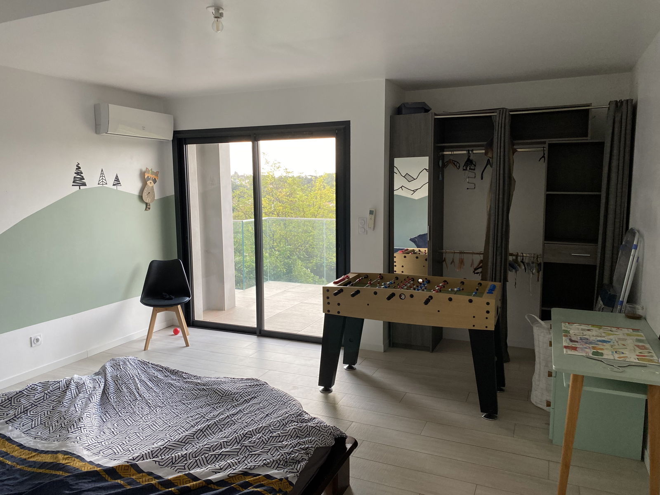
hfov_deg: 67.3
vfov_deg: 53.1
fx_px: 496
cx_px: 330
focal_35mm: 26
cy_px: 248
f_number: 1.8
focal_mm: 4.25
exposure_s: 1/68
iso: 125
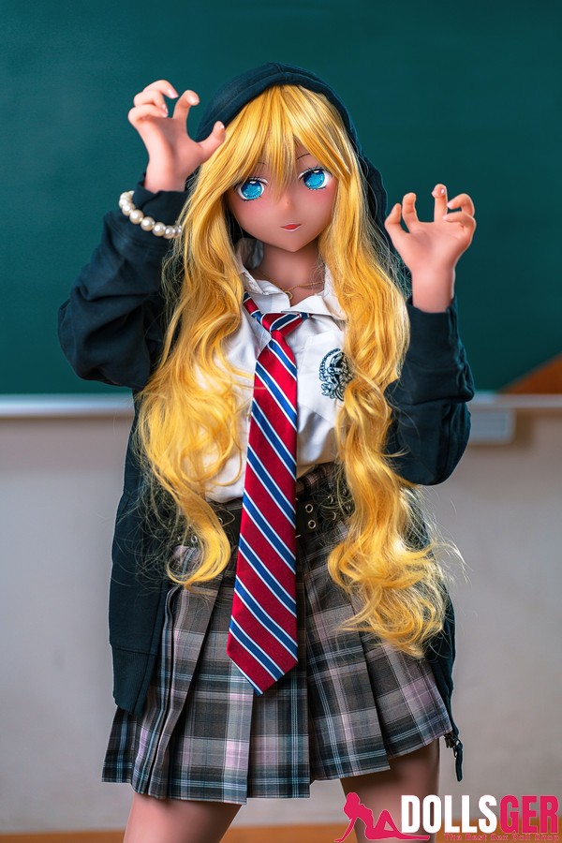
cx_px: 281
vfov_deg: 23.9
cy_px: 422
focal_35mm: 85
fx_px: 1990
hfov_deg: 16.1
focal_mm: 85
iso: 100
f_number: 1.8
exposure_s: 1/100
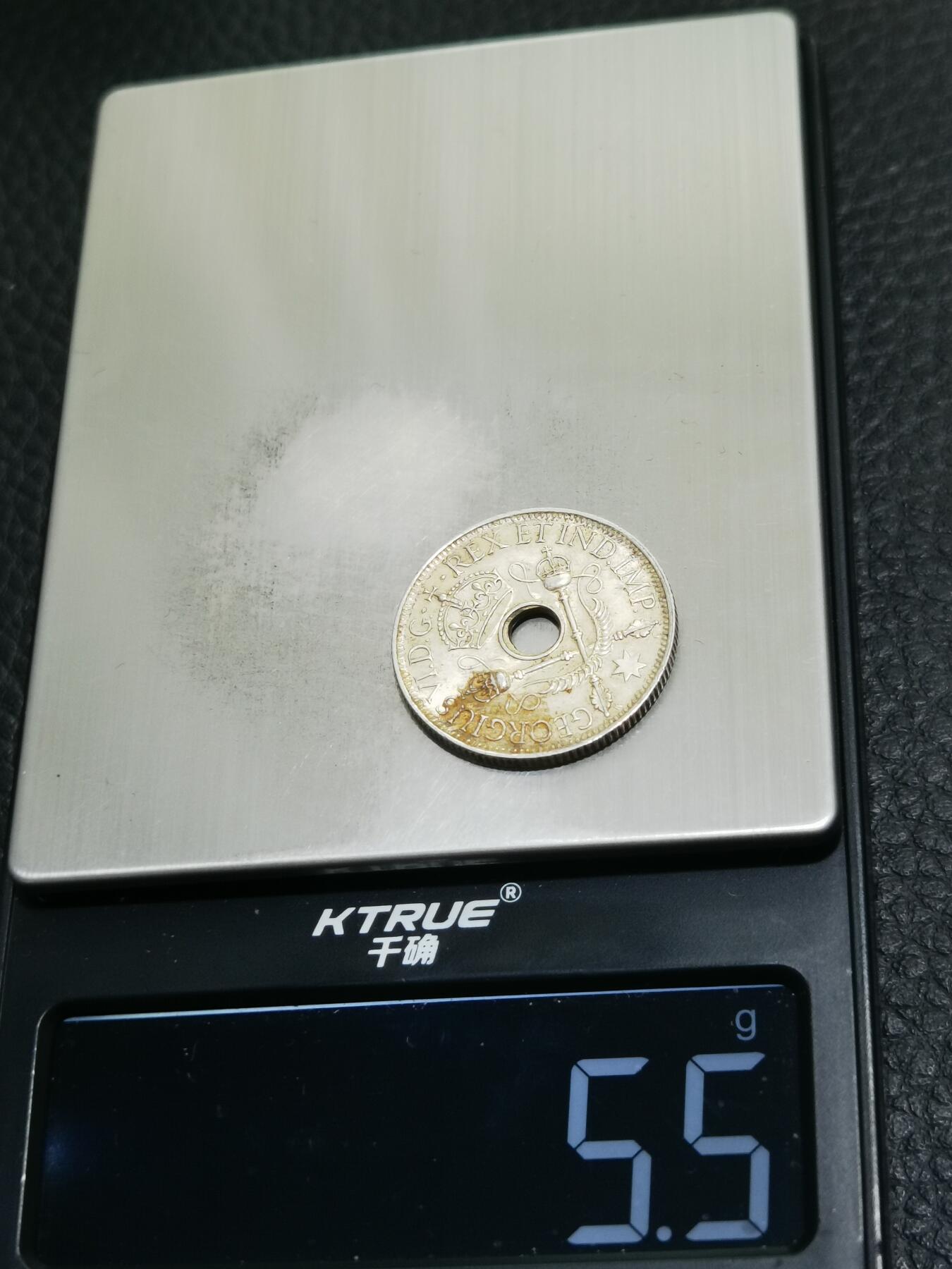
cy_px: 634
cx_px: 476
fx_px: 2237
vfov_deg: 31.7
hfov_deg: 24.0
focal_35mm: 61
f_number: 1.9
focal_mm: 6.67
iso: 100
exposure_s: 1/100
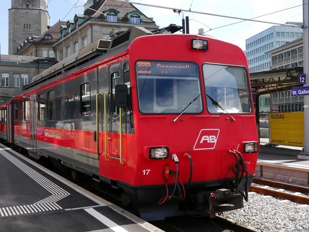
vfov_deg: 32.9
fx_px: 393
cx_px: 147
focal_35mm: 44
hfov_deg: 42.9
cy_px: 116
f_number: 7.1
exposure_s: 1/250
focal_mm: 19
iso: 160
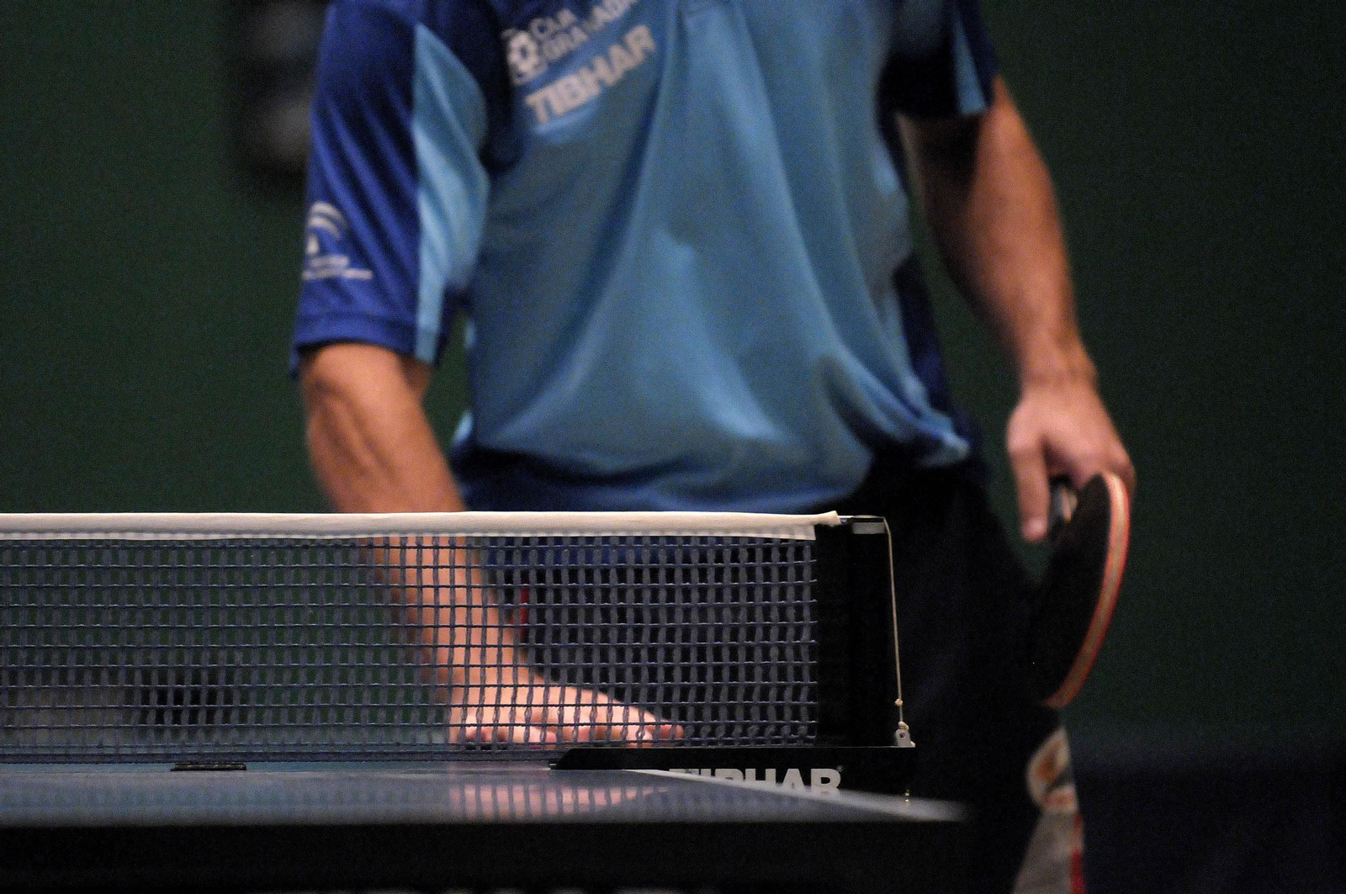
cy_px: 447
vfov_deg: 6.1
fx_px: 8403
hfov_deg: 9.2
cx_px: 673
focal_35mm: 225
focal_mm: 150
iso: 3200
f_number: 2.8
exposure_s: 1/320
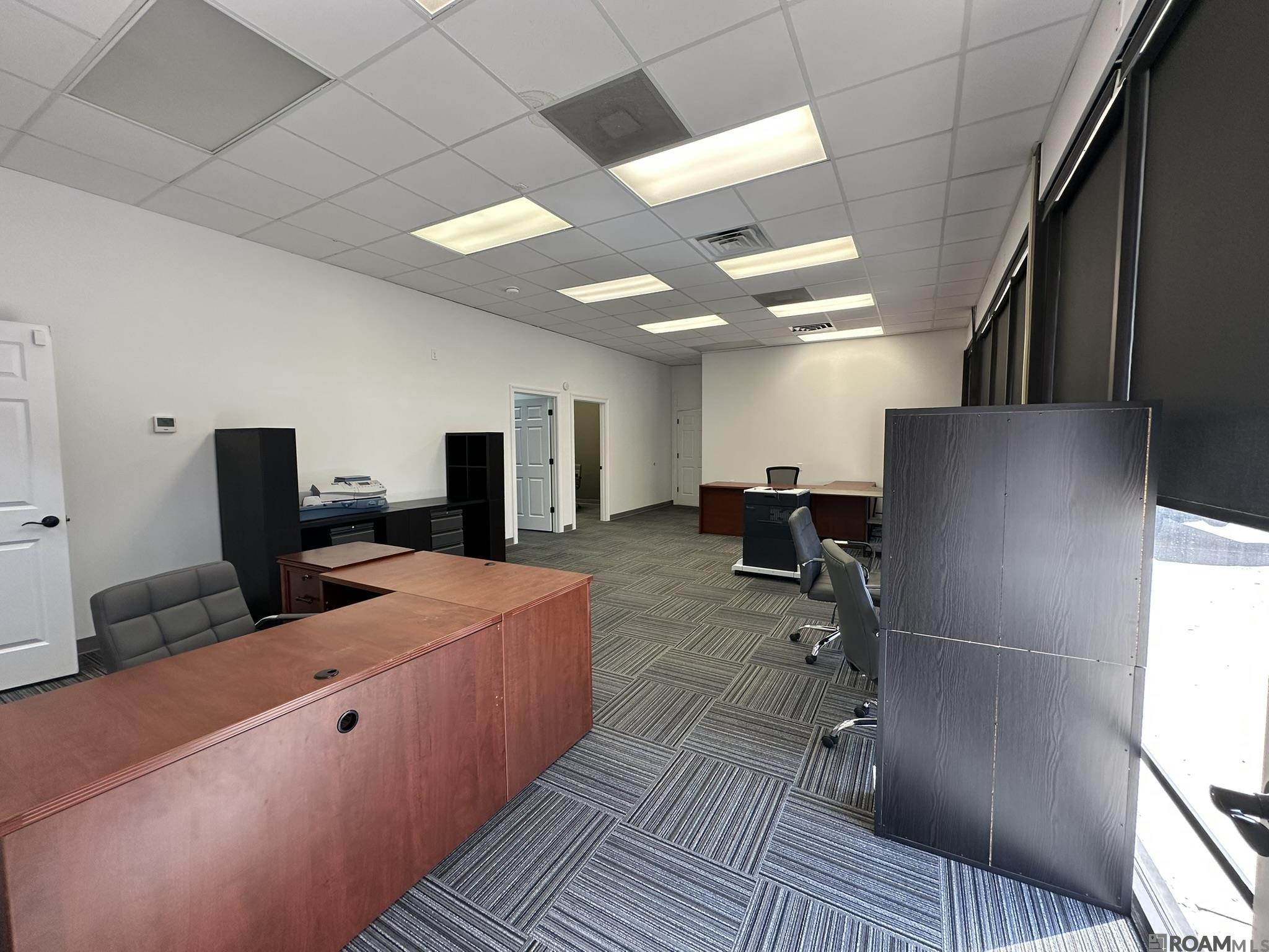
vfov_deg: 85.7
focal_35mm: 14
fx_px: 513
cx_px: 634
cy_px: 476
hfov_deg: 102.1
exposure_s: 1/99
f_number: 2.2
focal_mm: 2.22
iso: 125
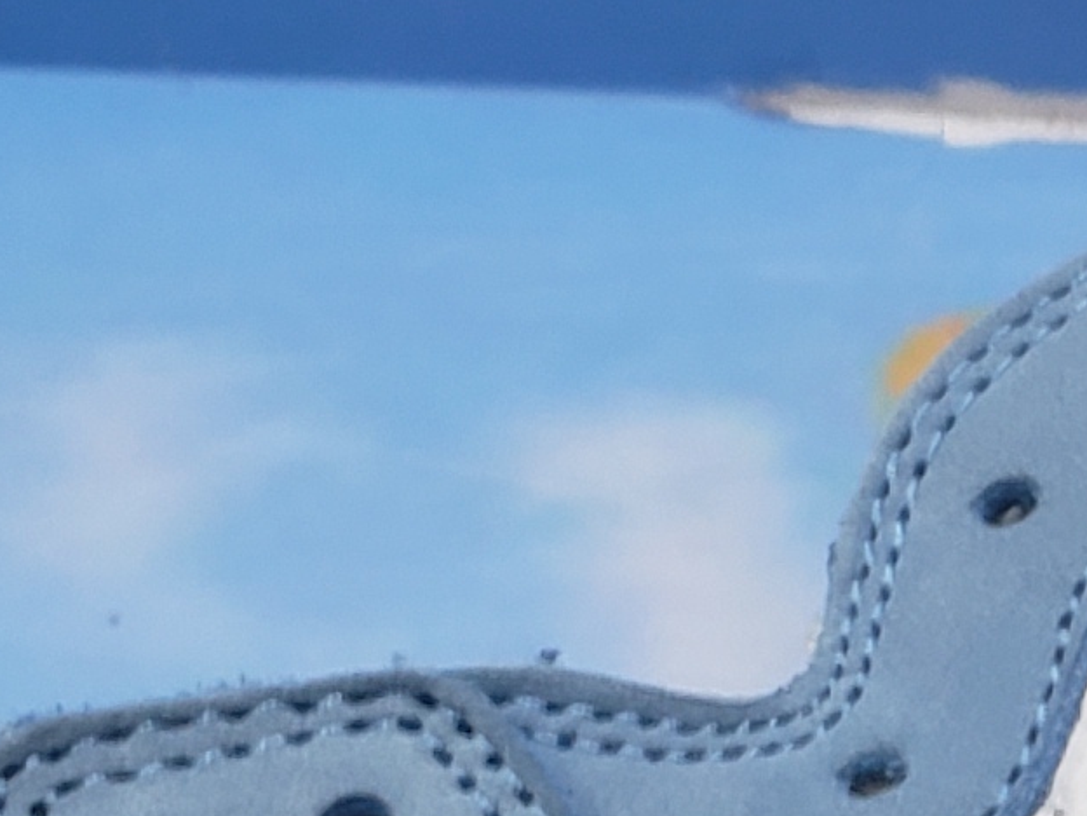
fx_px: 5275
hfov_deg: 10.8
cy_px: 1072
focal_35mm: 168
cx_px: 2165
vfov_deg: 8.7
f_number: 1.5
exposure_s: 1/100
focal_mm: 4.3
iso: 64
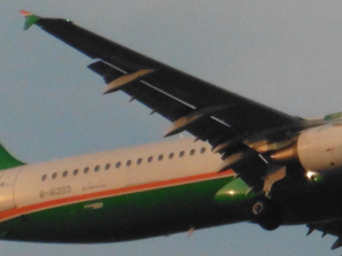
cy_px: 146
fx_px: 15479
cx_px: 372
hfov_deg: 1.3
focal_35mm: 1568
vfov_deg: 0.9
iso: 800
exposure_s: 1/1250
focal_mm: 81.7
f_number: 6.3
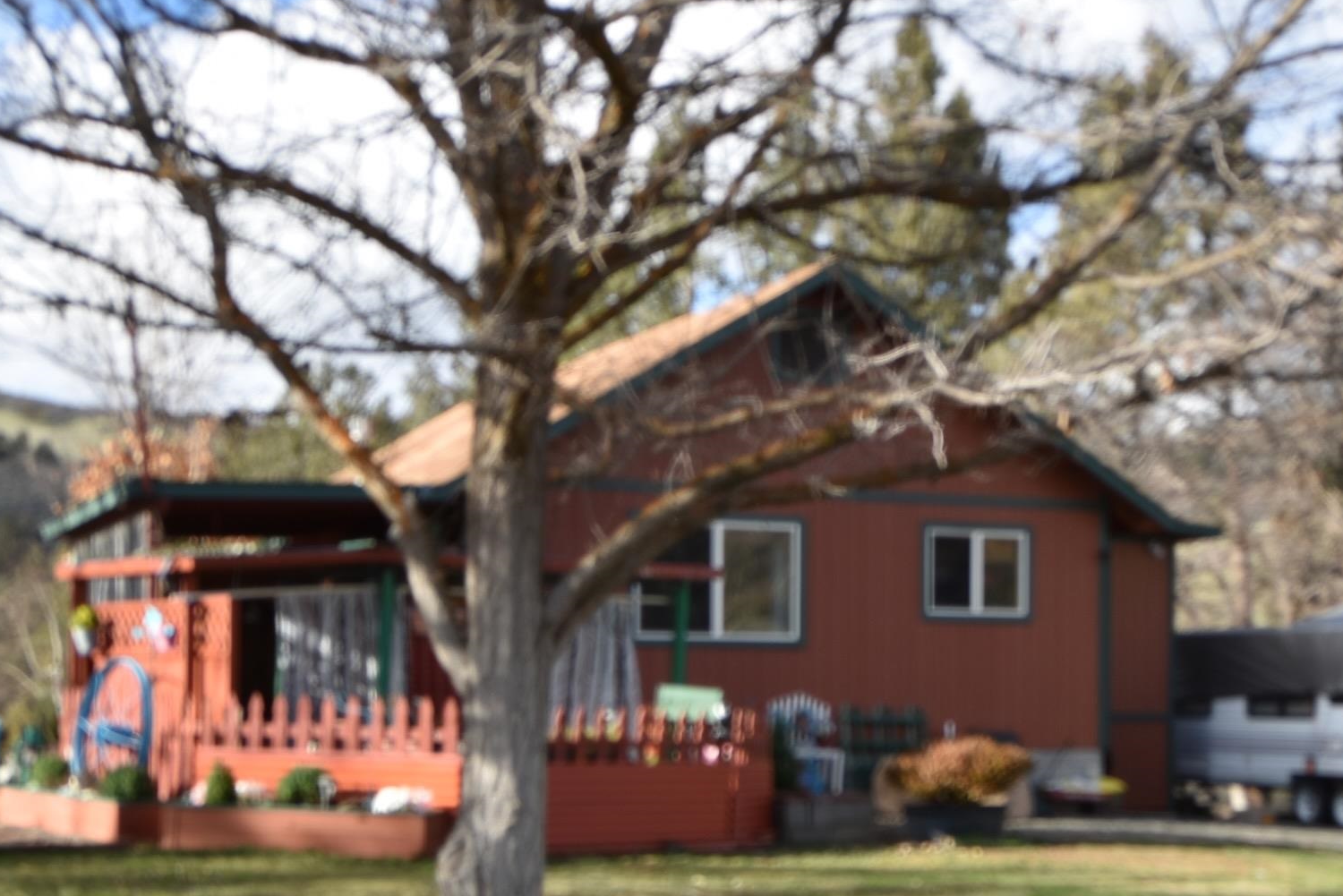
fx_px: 2239
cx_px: 842
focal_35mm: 60
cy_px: 713
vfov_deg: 22.3
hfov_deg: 33.2
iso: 100
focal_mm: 24
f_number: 8
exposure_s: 1/100
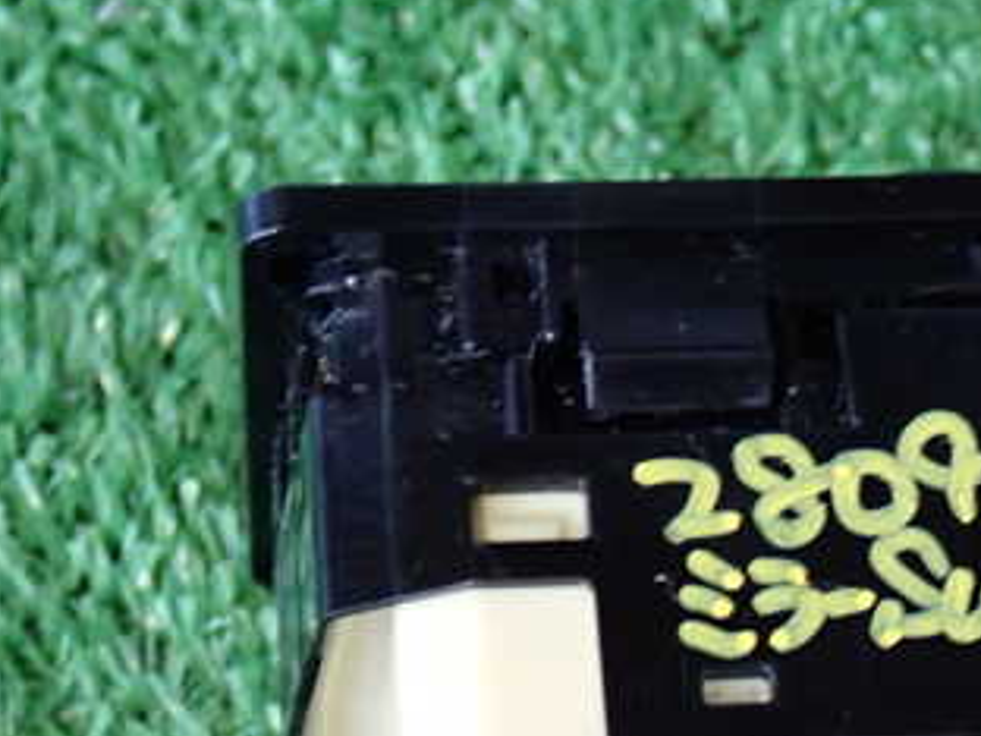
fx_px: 3656
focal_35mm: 129
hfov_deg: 15.2
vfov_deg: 11.4
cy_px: 613
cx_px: 818
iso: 800
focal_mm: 11.88
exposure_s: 1/20
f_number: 3.8
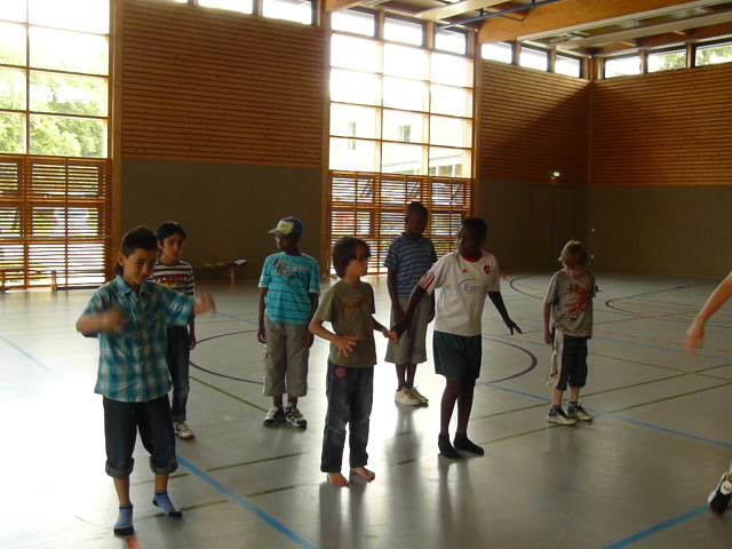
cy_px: 274
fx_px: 761
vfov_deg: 39.7
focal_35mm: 36
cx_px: 366
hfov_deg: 51.4
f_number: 5.6
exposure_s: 1/60
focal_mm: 6
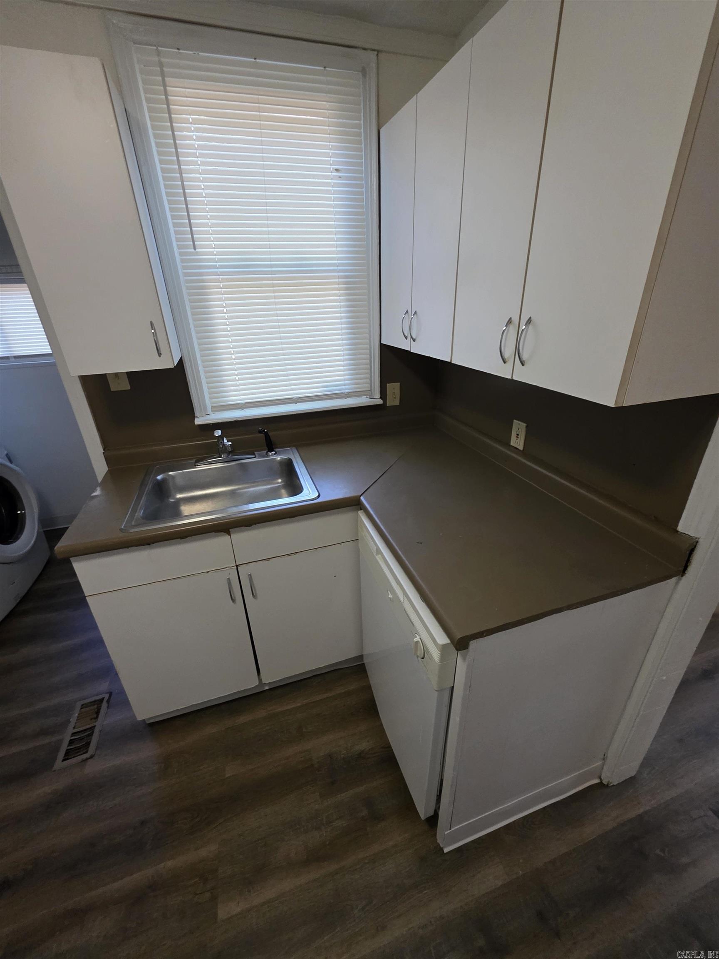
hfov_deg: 89.9
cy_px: 480
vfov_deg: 106.2
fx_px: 360
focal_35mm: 13
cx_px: 360
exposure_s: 1/60
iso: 500
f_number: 1.9
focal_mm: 2.2
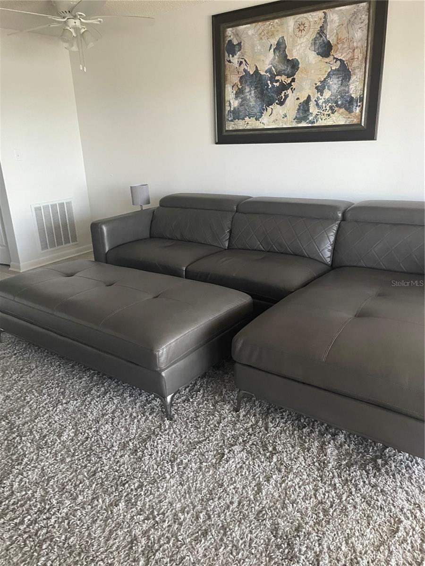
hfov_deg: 53.1
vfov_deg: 67.3
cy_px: 283
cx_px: 212
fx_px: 426
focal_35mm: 26
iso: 400
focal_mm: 4.2
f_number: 1.6
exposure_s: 1/60
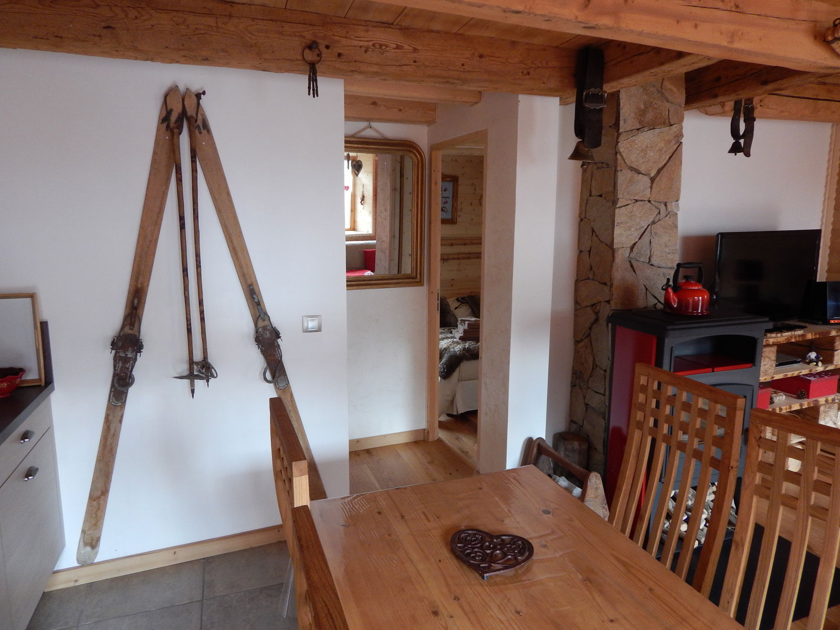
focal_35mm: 23
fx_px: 558
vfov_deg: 58.9
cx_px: 420
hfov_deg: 73.9
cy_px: 315
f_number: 3
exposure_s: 1/30
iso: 220
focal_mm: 4
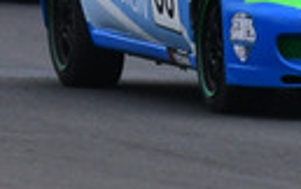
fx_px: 38868
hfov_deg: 0.4
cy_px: -250
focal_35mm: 4732
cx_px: 205
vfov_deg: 0.3
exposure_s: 1/640
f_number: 11
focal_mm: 500
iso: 800
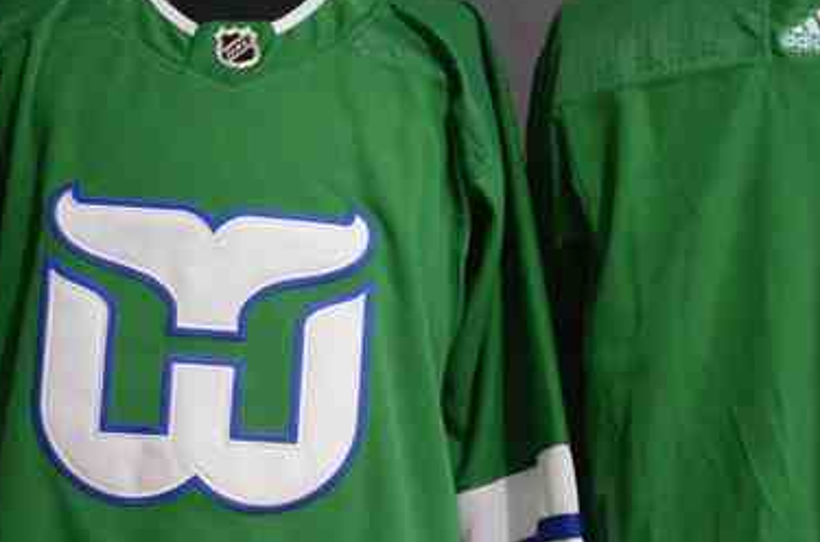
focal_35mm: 112
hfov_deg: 18.3
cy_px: 356
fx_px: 2546
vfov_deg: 12.1
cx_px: 527
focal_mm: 35
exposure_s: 1/30
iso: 4000
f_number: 4.2
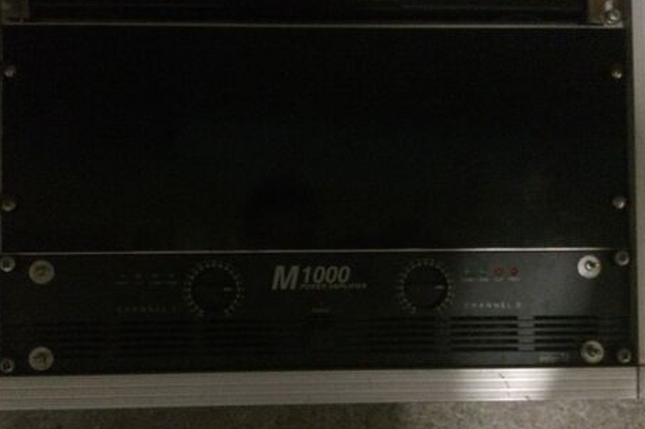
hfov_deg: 60.3
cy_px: 243
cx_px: 323
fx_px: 555
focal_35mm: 31
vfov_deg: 42.2
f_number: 2.2
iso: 2000
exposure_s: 1/17
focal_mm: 4.15
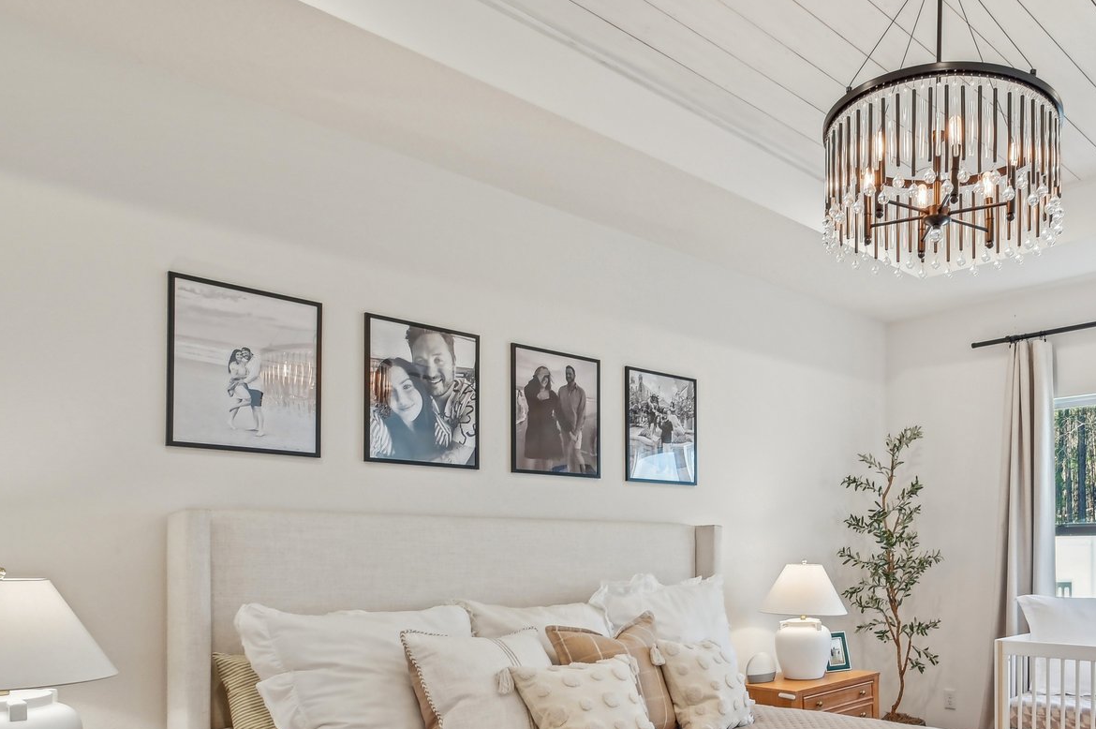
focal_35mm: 28
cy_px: 556
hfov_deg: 62.0
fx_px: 852
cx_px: 815
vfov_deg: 44.6
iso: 400
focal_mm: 16
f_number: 8
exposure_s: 1/30
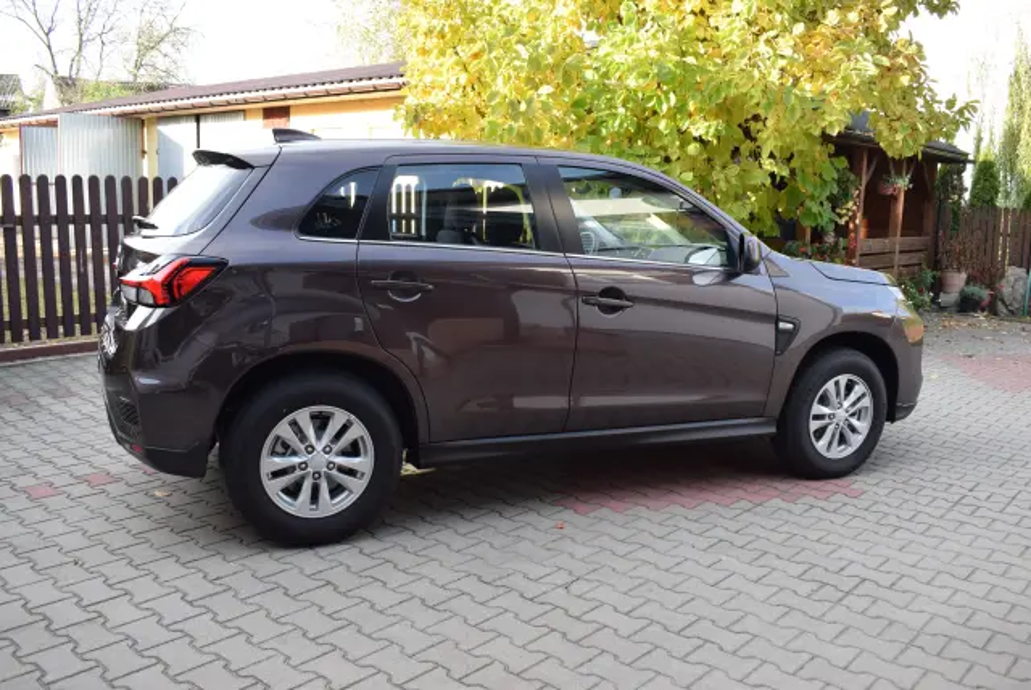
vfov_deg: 41.8
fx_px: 903
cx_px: 516
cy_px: 345
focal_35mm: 32
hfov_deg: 59.4
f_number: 6.3
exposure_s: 1/160
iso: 400
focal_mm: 21
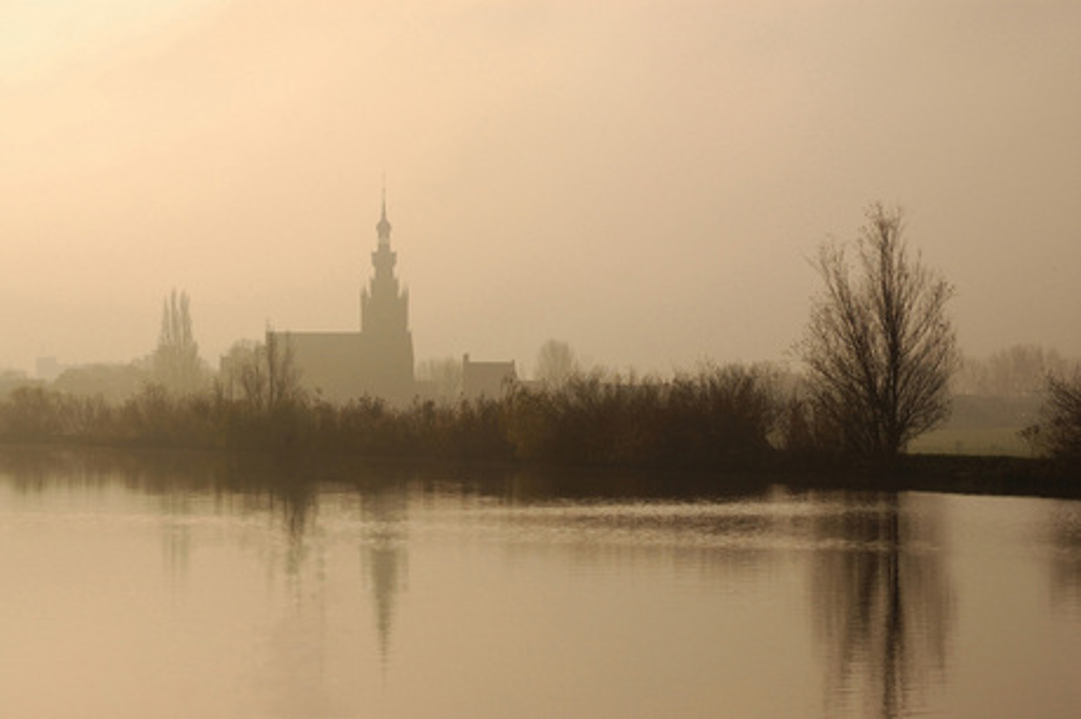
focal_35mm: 93
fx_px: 2790
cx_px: 540
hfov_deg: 21.9
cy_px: 360
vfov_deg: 14.7
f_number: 11
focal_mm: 62
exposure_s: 1/500
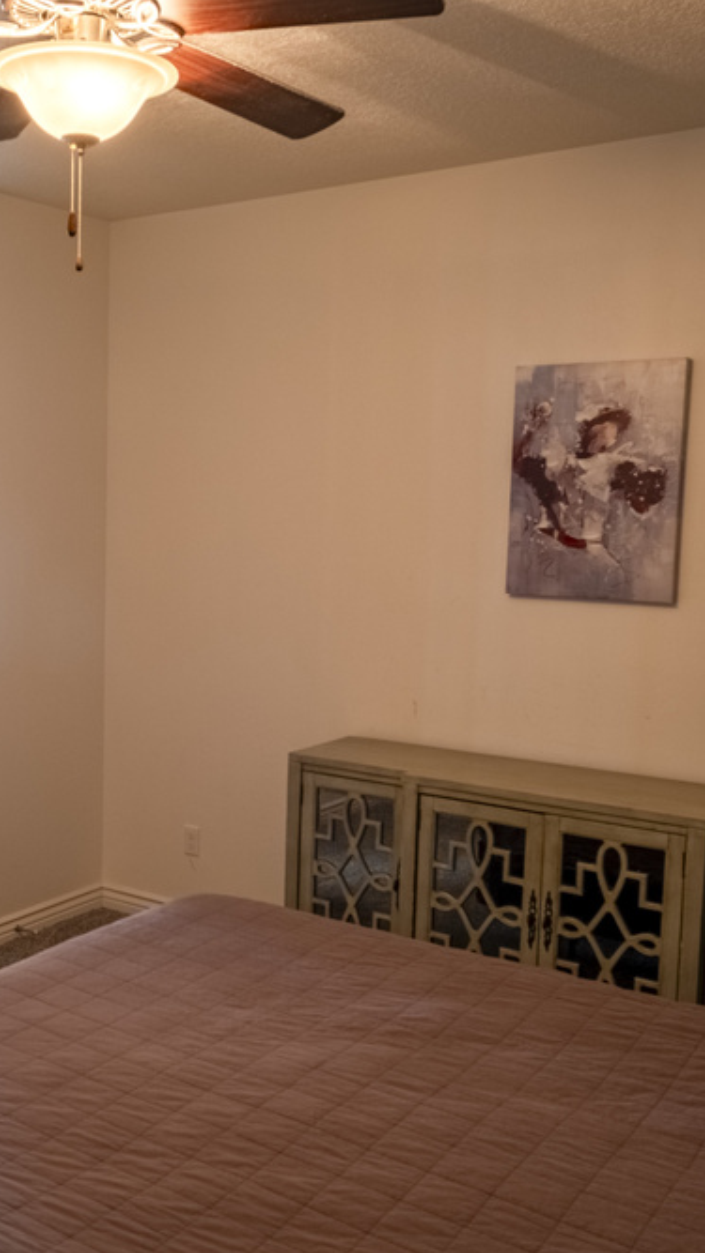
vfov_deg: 54.0
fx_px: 1230
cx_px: 137
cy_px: 639
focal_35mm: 37
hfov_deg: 31.1
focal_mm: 15.1
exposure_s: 1/40
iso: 800
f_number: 6.4
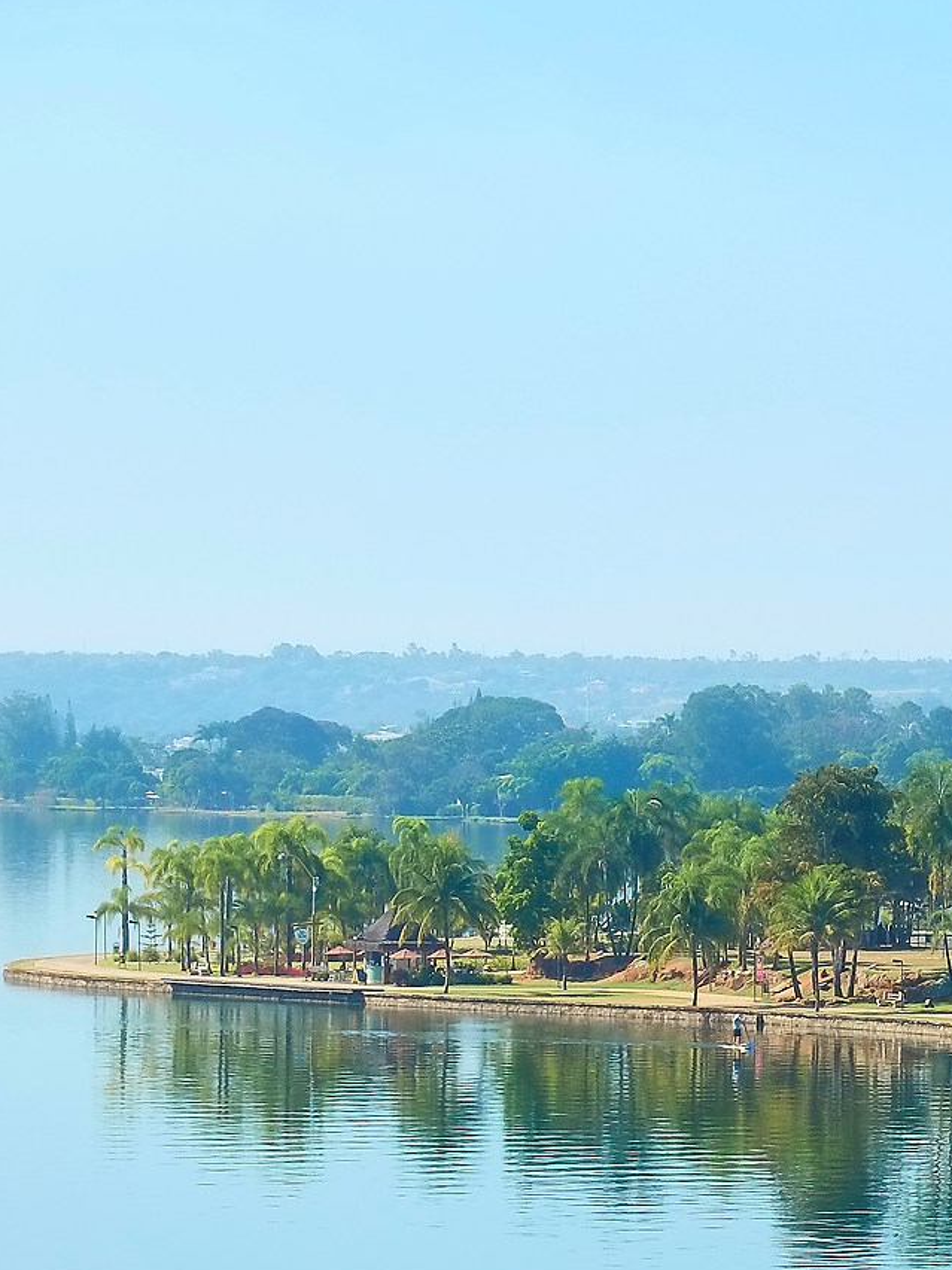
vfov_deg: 9.7
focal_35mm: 203
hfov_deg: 7.1
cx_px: 1640
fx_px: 7449
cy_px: 911
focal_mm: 50
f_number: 8
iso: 200
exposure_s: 1/70
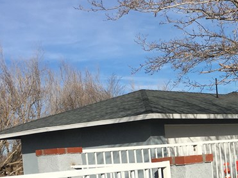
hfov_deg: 23.2
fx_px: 550
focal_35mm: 80
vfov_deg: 18.3
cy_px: 142
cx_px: 251
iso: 25
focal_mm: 4.15
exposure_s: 1/2959
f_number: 2.2
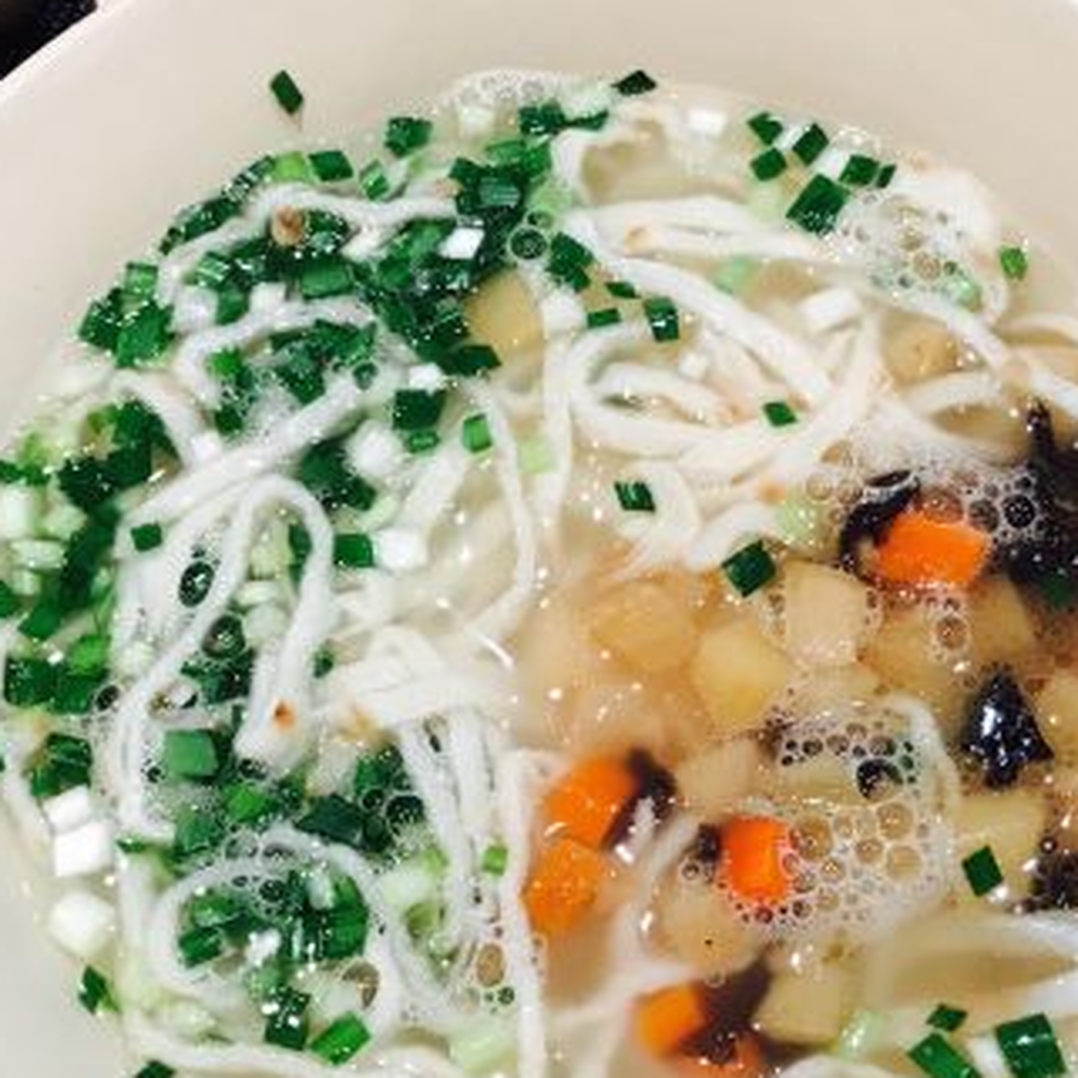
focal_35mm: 54
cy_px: 603
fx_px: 1903
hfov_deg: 31.6
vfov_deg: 31.6
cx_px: 618
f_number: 1.8
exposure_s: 1/17
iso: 64
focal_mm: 3.99
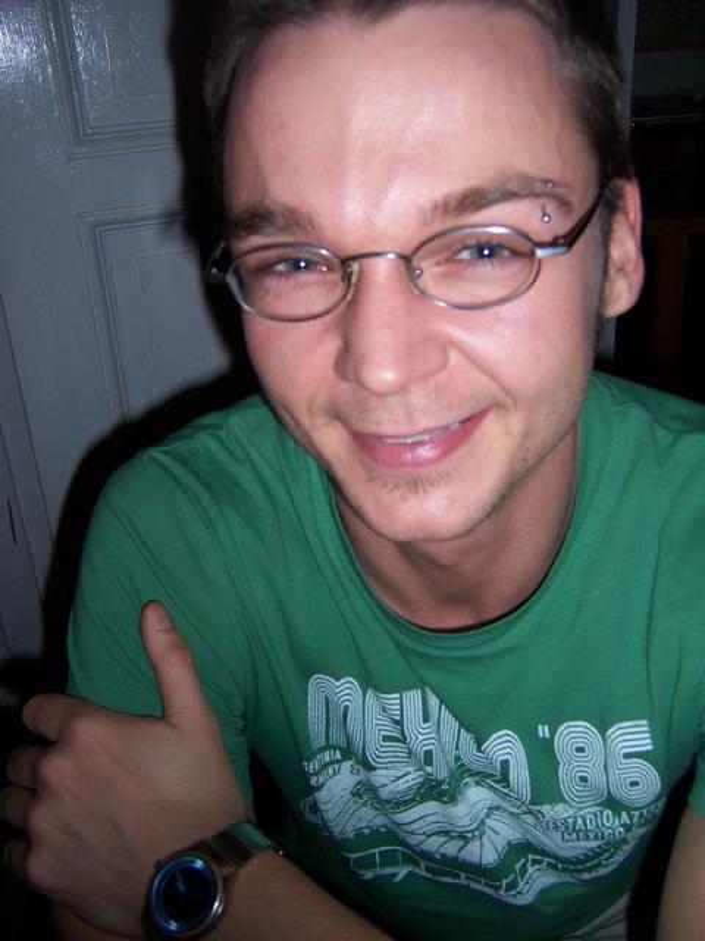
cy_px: 470
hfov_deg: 42.9
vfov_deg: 55.4
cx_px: 352
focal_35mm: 33
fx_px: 896
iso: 140
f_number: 2.8
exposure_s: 1/60
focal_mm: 5.5
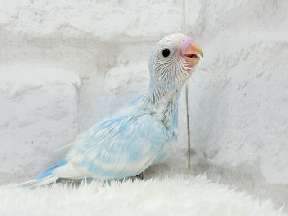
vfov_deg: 28.0
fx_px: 433
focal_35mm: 52
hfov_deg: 36.8
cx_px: 144
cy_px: 108
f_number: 1.6
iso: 64
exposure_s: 1/100
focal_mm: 5.96
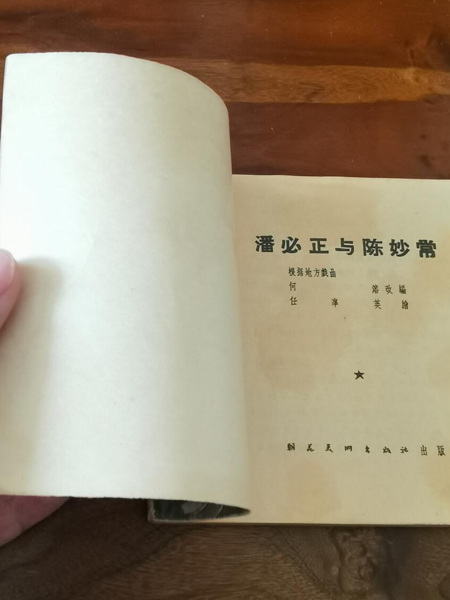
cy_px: 298
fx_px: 745
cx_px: 278
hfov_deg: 33.5
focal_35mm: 43
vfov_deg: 43.8
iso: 200
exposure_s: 1/33.3
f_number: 2.2
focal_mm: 2.26
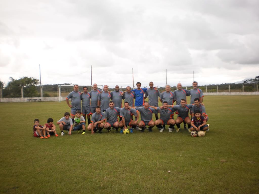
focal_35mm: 36
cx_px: 130
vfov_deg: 39.7
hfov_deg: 51.4
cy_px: 97
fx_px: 269
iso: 100
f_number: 3.1
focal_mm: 6.3
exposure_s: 1/200
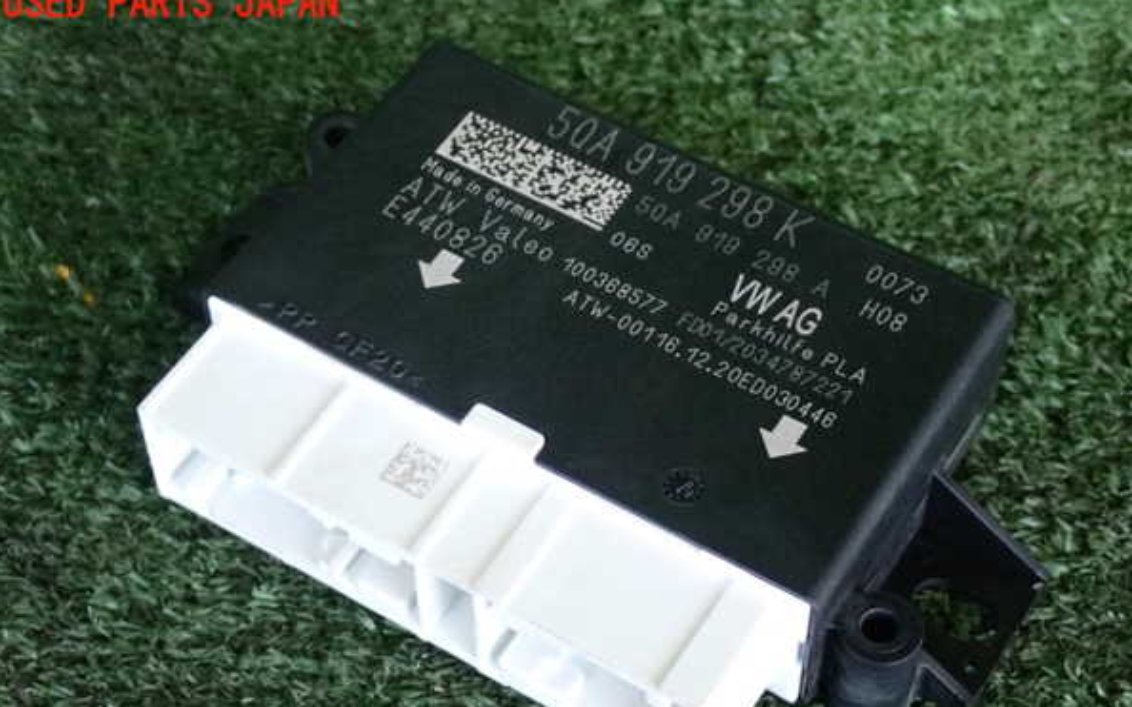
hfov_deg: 27.1
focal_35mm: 76
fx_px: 2344
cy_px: 410
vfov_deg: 17.1
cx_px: 564
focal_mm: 12.73
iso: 1250
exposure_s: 1/125
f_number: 3.9
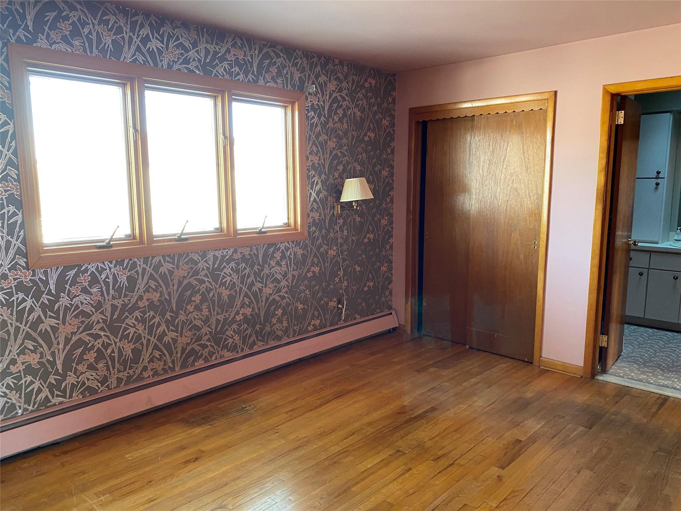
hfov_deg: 67.3
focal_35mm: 26
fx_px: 511
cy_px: 256
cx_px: 340
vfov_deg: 53.1
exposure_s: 1/60
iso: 160
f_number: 1.8
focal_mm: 4.25
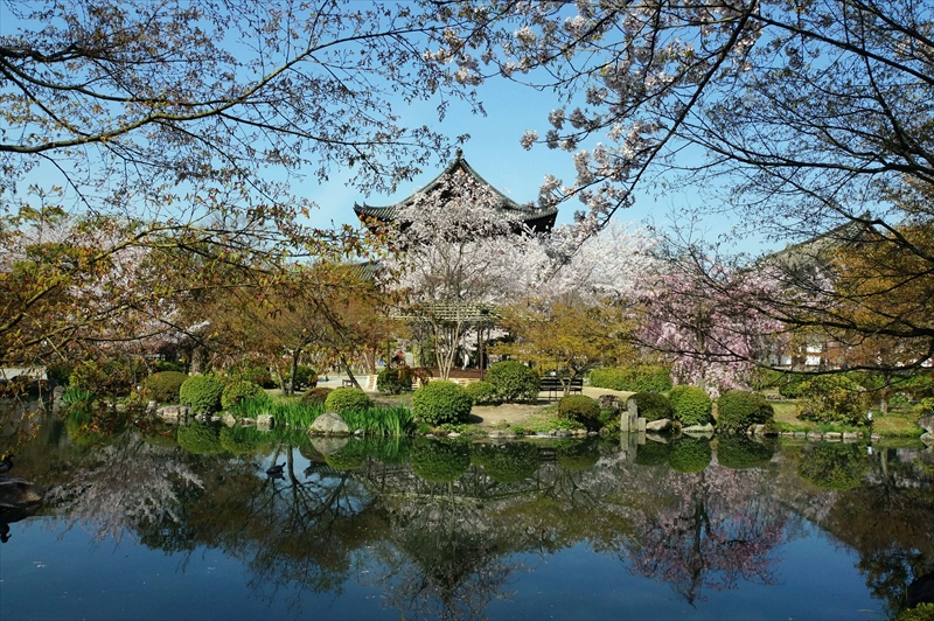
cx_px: 467
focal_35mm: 27
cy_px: 310
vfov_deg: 47.9
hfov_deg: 67.4
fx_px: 700
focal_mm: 18
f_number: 13
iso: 800
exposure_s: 1/1000
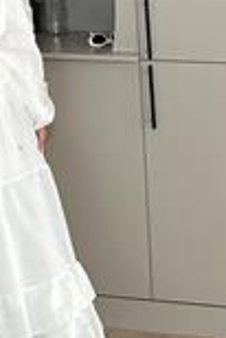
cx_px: -44
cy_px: 63
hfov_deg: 19.2
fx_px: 629
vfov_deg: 29.3
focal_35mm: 67
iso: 125
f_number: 1.78
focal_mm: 6.86
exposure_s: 1/121
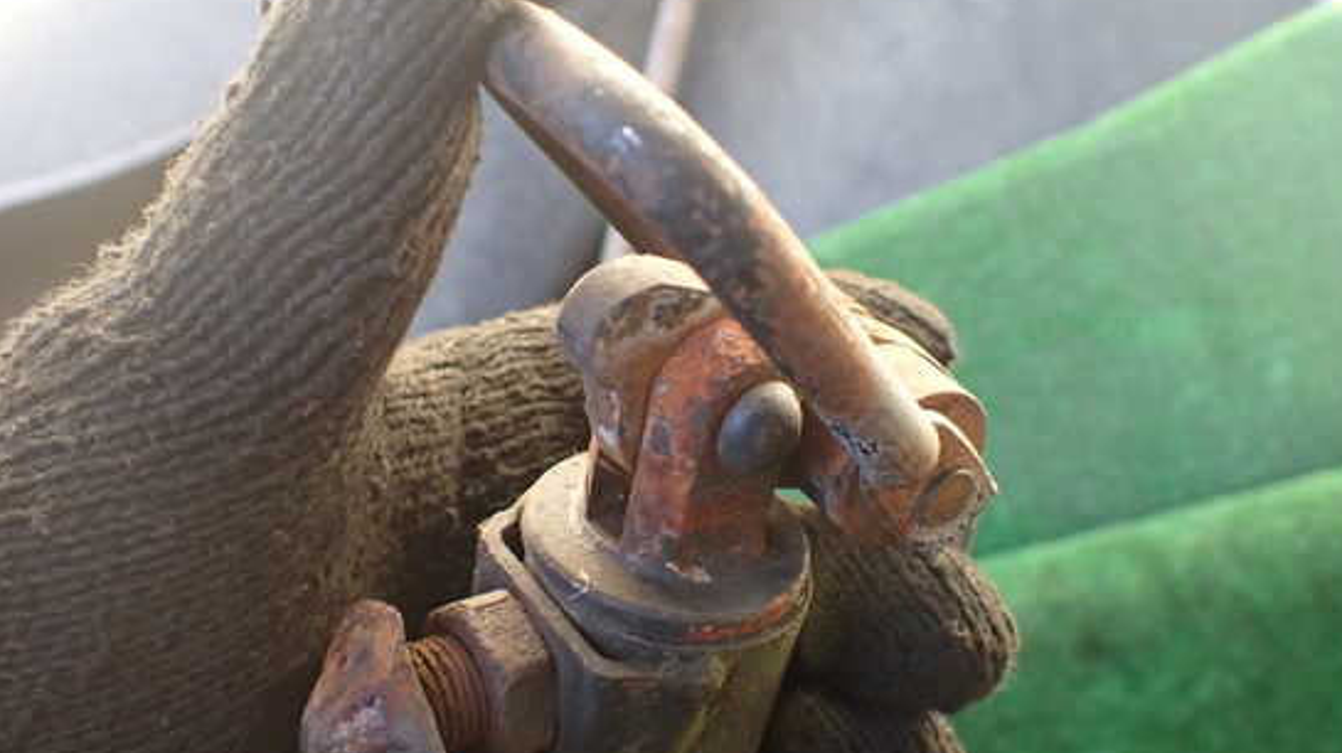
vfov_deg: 32.8
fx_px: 1280
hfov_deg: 55.3
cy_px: 399
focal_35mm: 36
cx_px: 653
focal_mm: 5.4
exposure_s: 1/125
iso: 400
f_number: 2.3
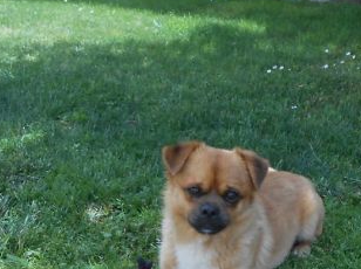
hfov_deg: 32.5
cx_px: 234
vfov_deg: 23.9
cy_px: 254
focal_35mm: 59
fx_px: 614
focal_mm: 5.3
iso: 80
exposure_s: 1/320
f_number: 3.8
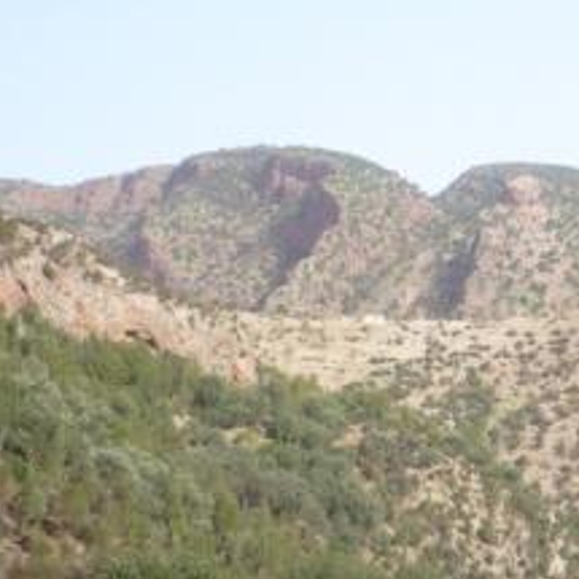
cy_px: 277
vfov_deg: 18.9
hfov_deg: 18.5
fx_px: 1741
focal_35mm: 92
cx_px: 560
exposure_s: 1/640
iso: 100
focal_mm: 5.8
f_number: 2.8
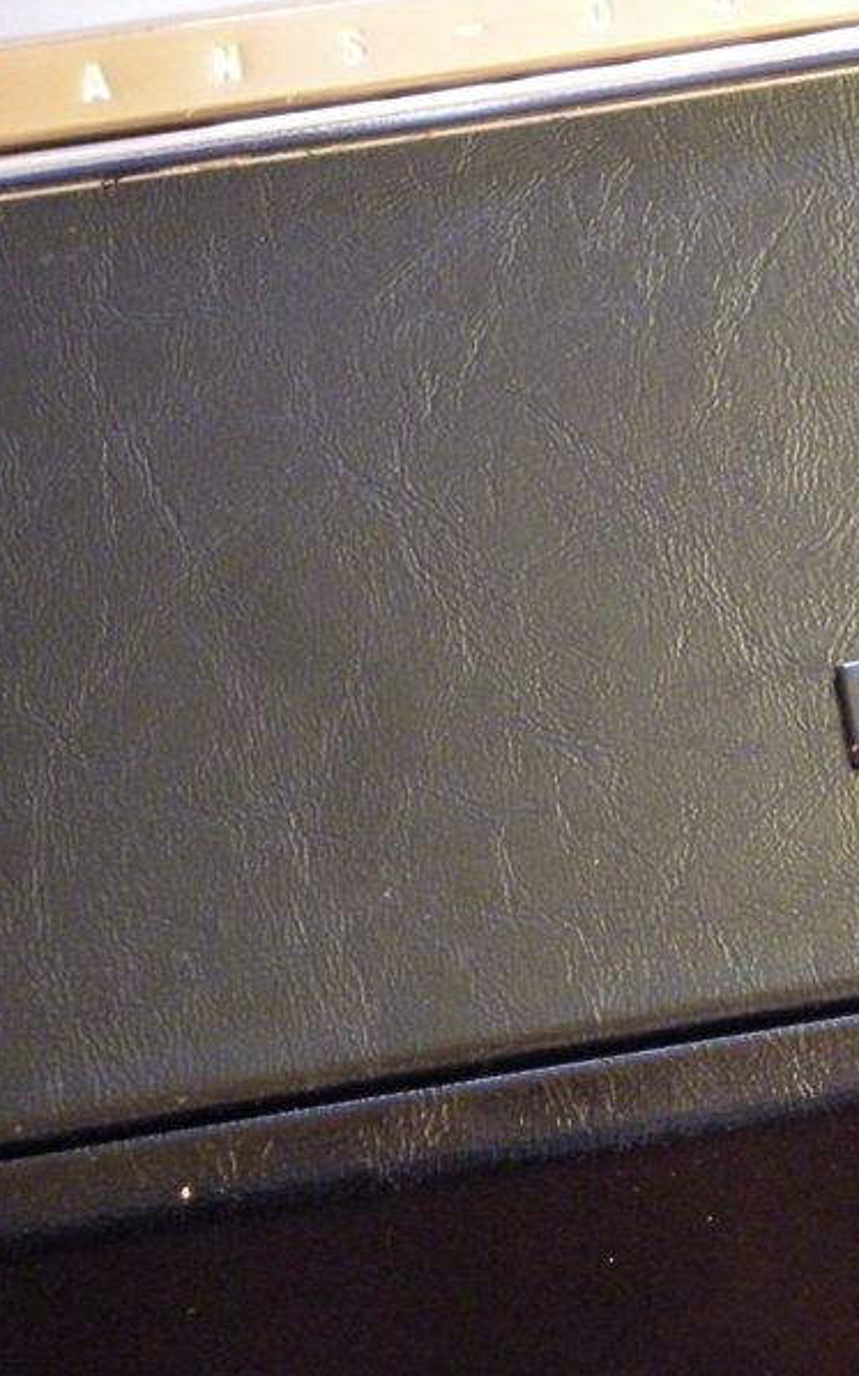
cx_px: 857
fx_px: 5433
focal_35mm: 145
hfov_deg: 9.0
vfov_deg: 14.4
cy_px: 687
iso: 800
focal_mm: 17
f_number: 5.6
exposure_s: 1/2.2
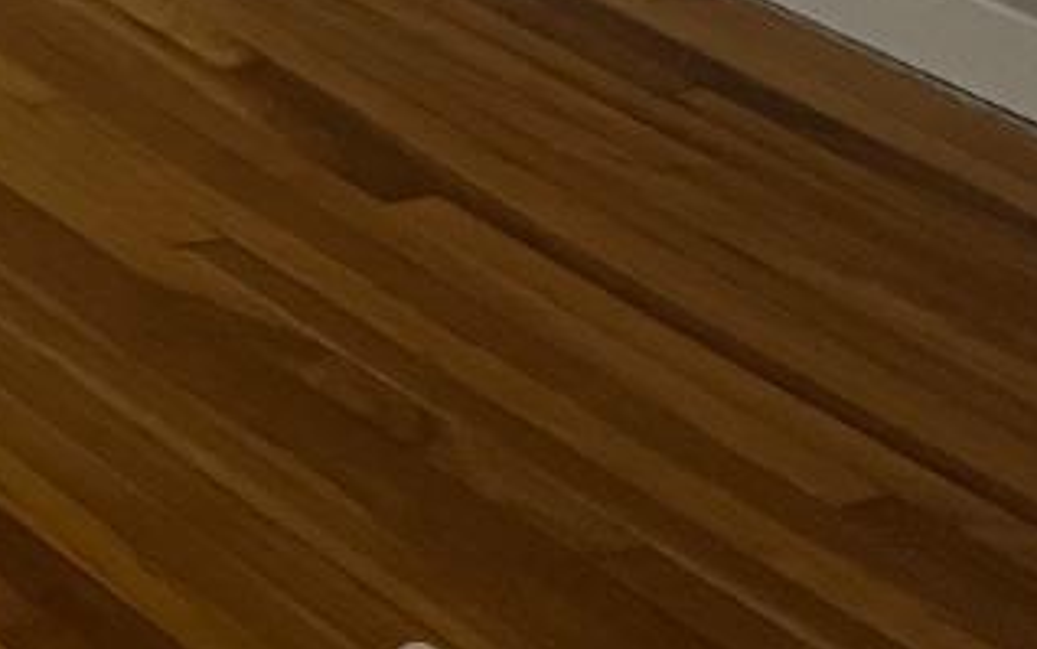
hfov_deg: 13.0
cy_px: -954
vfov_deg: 9.0
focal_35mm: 130
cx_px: -1278
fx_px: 3675
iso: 125
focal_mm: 5.7
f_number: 1.5
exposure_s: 1/80
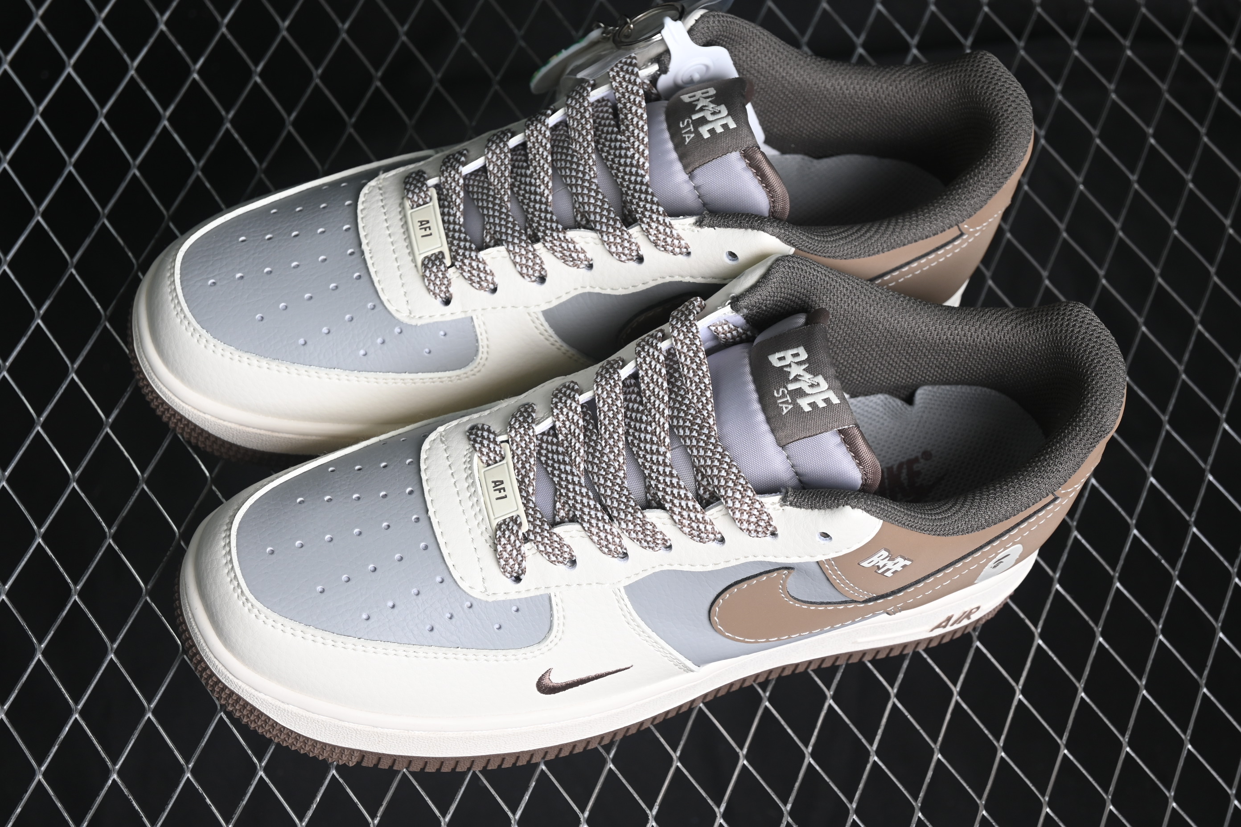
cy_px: 414
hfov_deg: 27.0
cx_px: 620
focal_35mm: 75
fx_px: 2585
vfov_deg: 18.2
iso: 160
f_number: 6.3
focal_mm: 50
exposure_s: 1/60
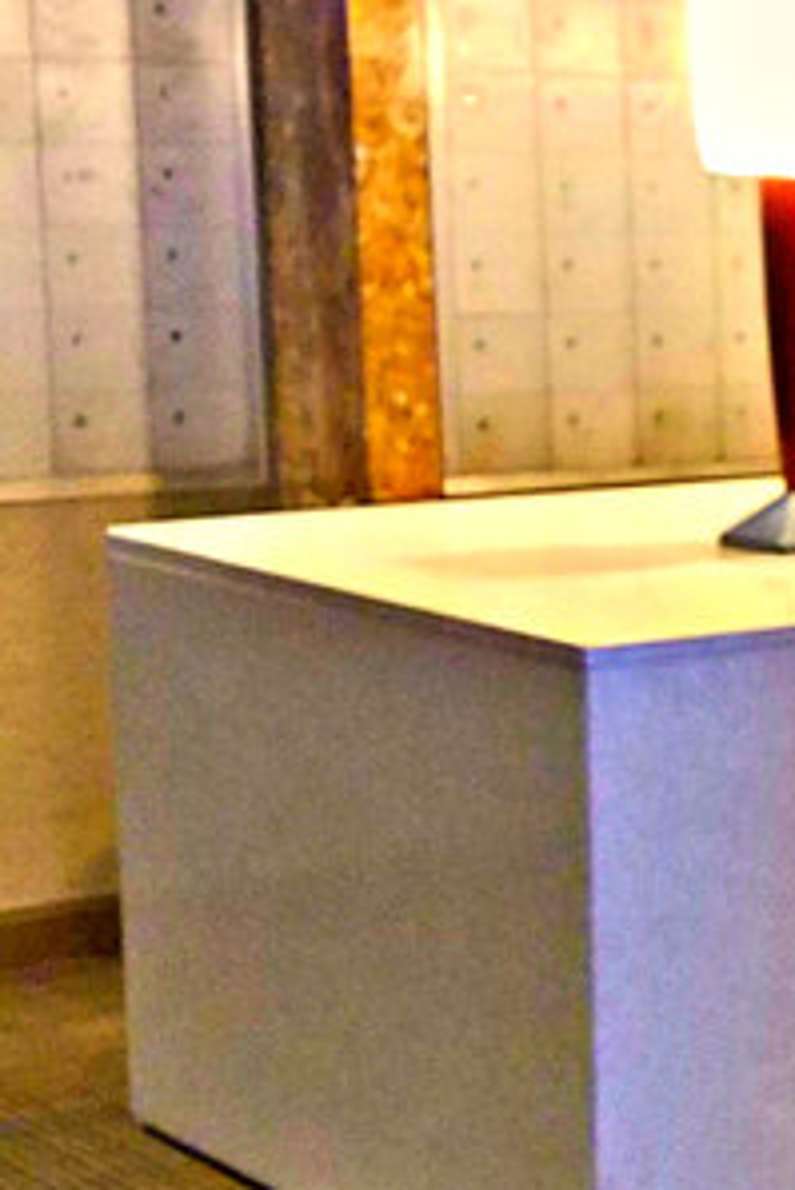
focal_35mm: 98
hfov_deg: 12.3
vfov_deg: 20.8
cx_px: 1610
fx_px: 3242
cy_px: 591
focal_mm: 4.2
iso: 320
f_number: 1.7
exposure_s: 1/10
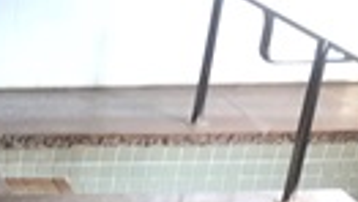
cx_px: -301
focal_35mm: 149
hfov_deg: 13.0
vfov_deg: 7.3
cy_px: 587
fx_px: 1416
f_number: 1.8
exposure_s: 1/40
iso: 32
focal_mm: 3.99
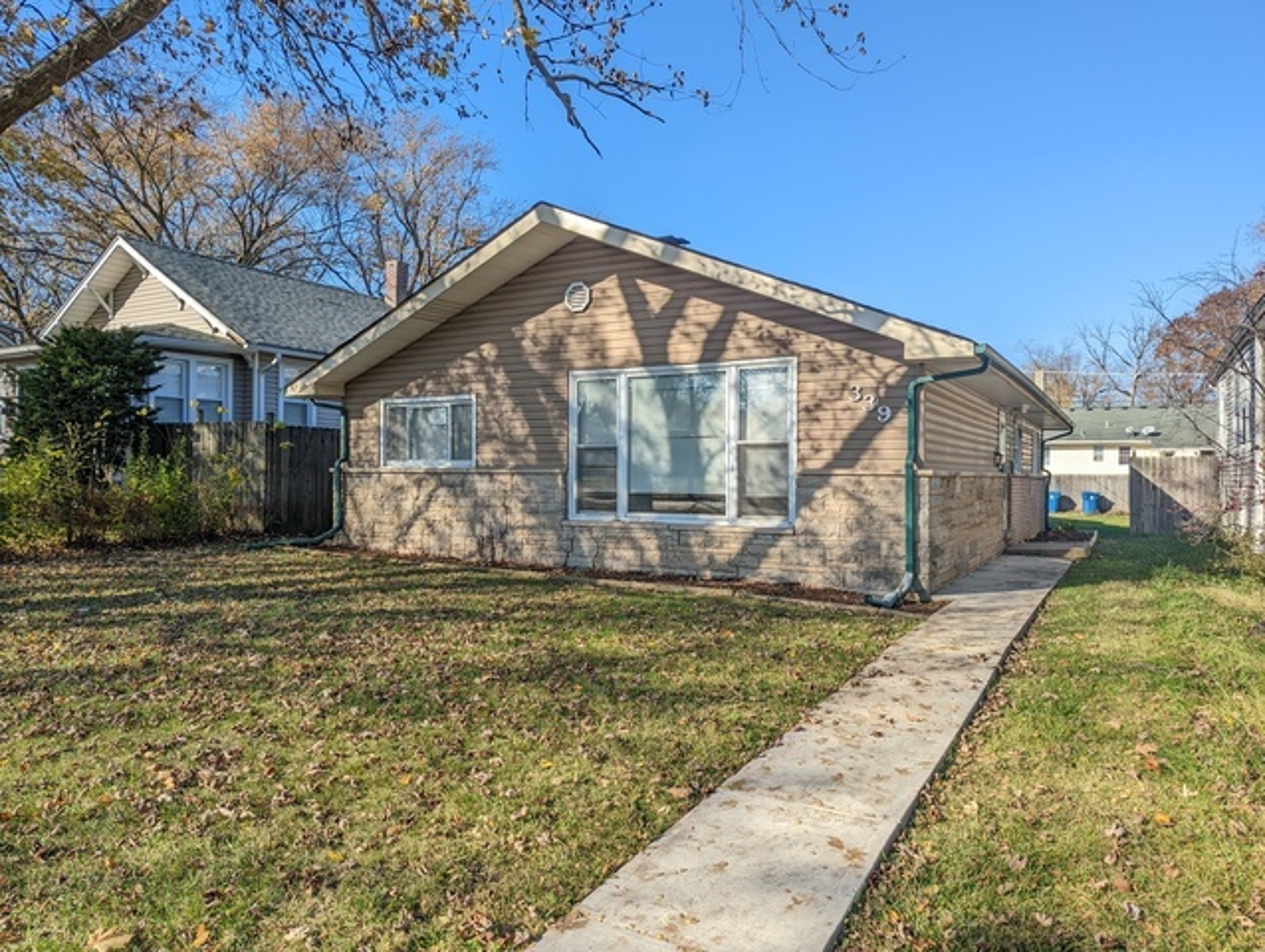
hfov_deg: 71.5
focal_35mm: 24
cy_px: 476
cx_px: 632
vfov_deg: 56.9
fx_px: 878
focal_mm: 6.81
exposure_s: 1/1397
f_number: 1.85
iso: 45
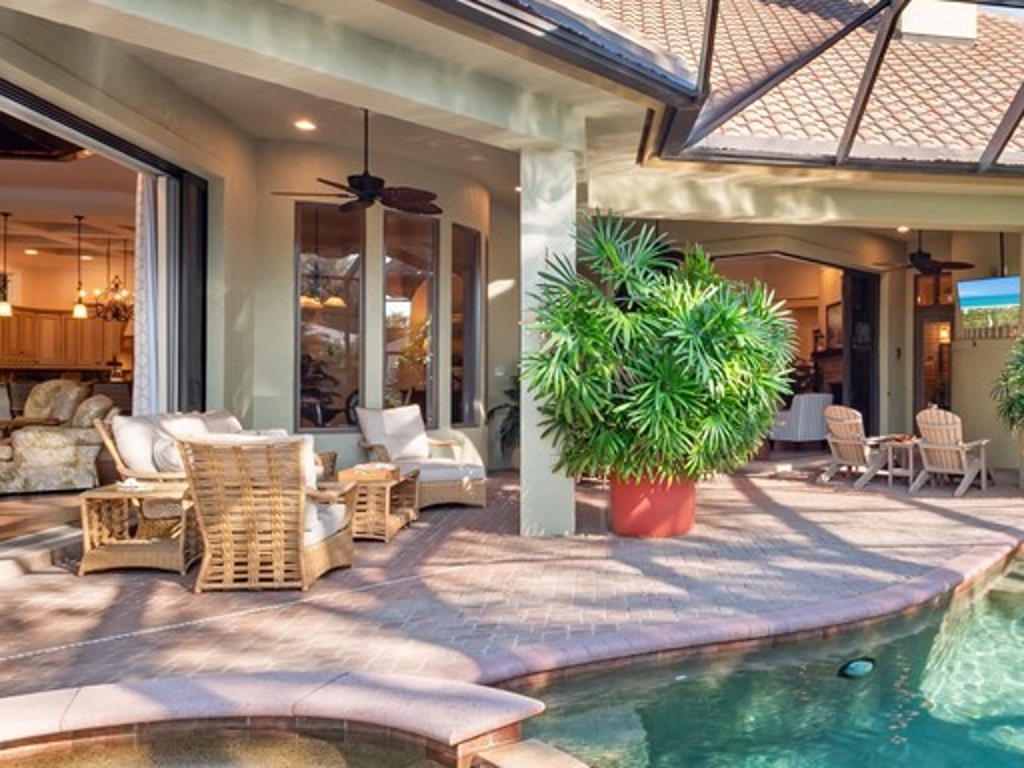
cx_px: 804
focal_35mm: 28
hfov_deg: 59.0
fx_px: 828
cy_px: 402
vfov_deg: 49.7
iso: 200
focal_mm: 7
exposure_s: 1/13
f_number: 7.1
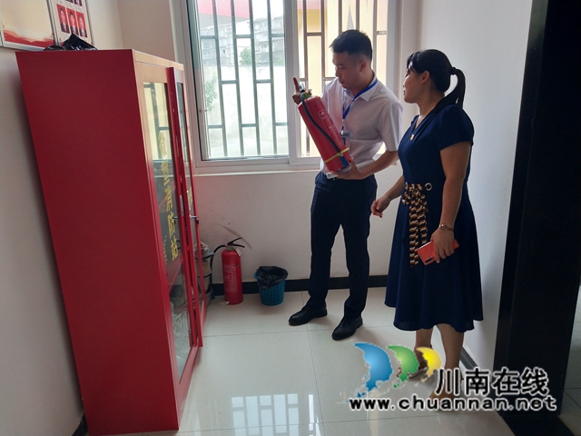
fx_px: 504
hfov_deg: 60.0
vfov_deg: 46.8
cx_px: 290
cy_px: 218
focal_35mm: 30
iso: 81
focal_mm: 3.95
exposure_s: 1/100
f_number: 1.8
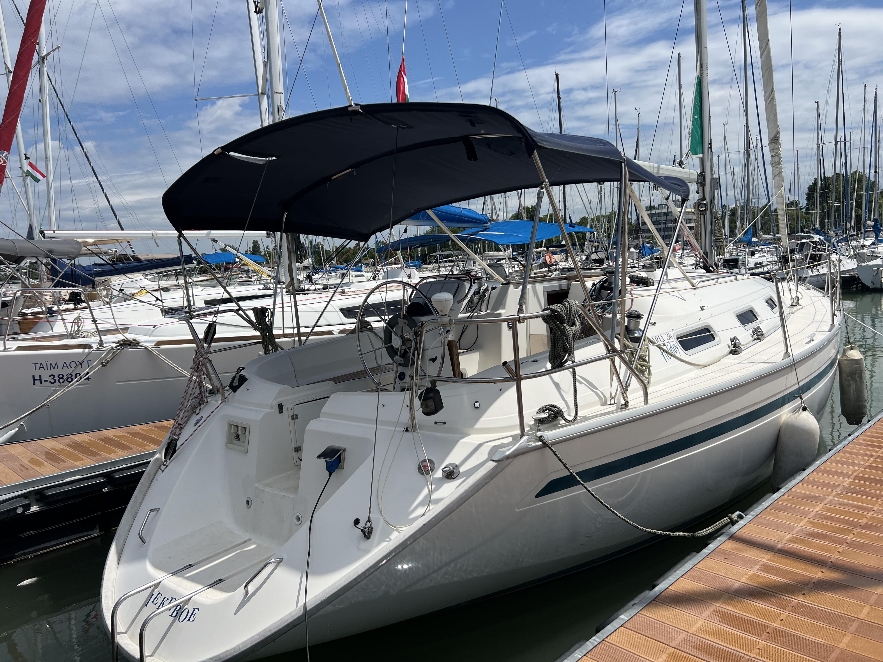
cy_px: 331
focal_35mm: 26
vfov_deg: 53.1
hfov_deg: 67.3
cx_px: 442
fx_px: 663
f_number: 1.5
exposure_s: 1/10309
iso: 50
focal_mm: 5.7
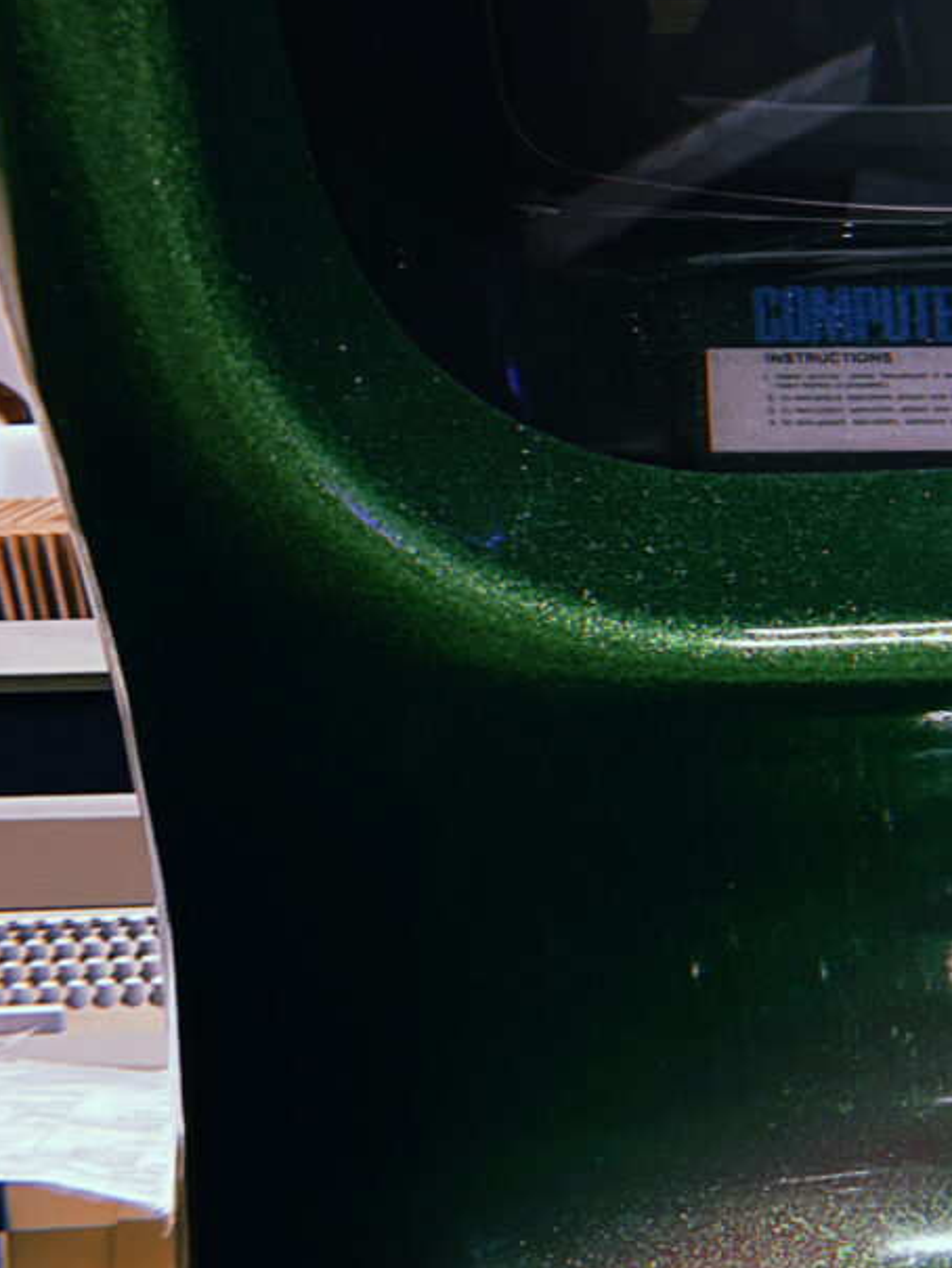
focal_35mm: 88
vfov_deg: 22.2
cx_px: 1090
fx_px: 3226
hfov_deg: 16.2
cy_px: 604
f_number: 1.5
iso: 640
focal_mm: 5.7
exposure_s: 1/40
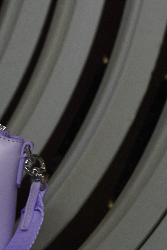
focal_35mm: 229
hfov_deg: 5.9
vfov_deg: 9.0
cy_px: 38
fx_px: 1593
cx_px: -98
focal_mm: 50
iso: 1600
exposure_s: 1/125
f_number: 5
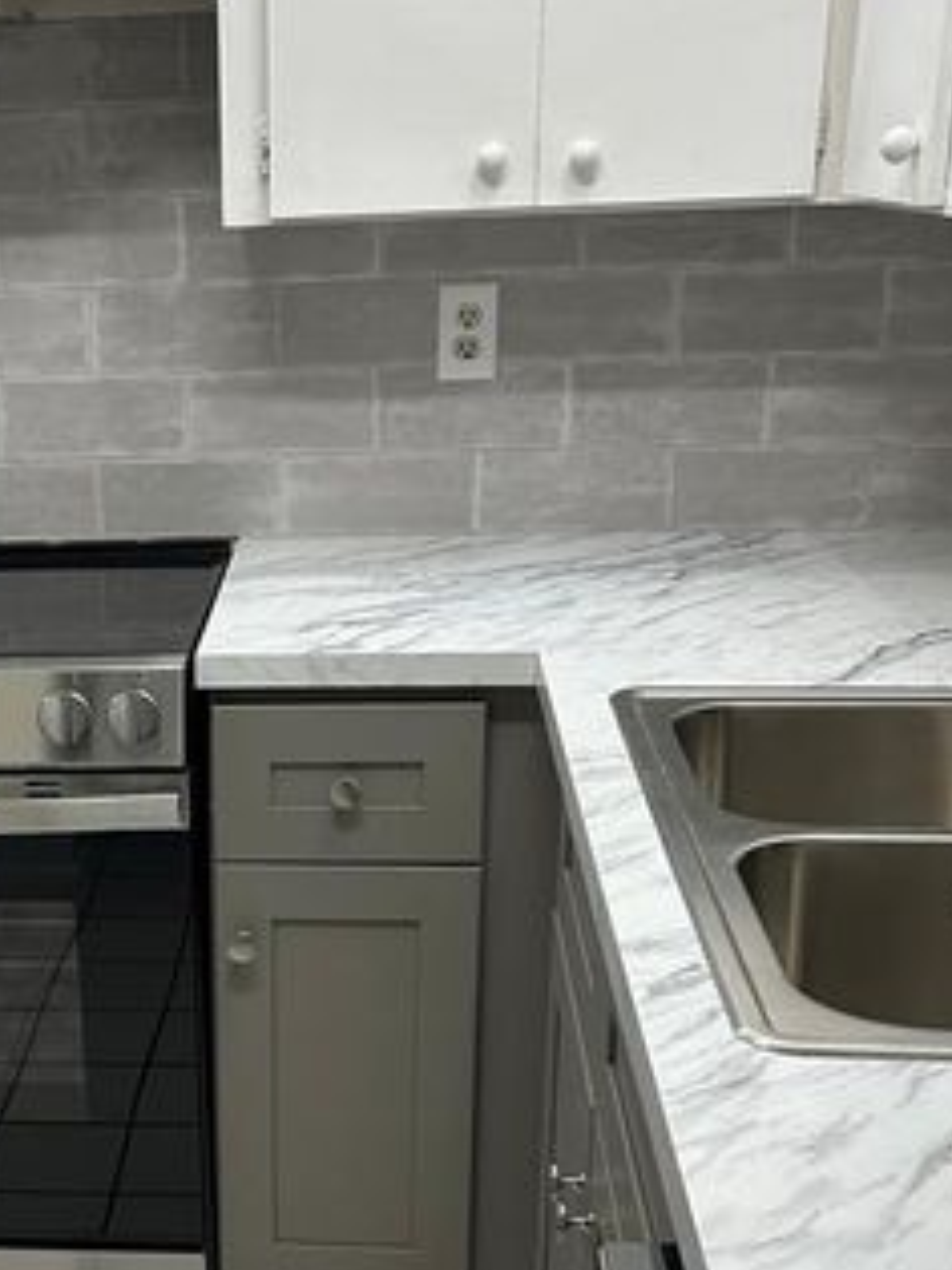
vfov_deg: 34.4
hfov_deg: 25.8
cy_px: 905
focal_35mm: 55
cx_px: 113
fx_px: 2018
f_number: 1.5
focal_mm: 5.7
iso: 100
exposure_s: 1/120
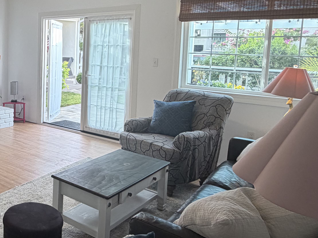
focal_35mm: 36
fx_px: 331
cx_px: 33
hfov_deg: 46.5
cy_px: 75
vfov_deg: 39.1
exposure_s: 1/120
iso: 100
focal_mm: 2.22
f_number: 2.2
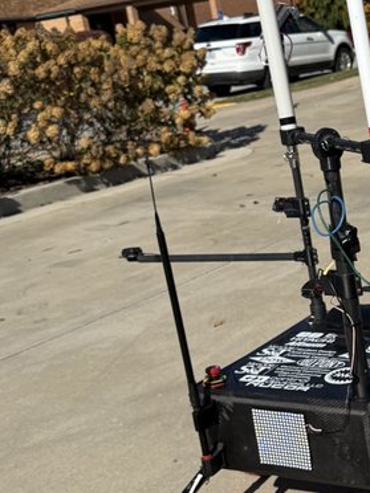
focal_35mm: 66
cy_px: 319
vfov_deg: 29.2
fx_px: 941
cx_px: 414
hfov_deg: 21.1
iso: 80
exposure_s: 1/7353
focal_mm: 6.76
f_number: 1.78
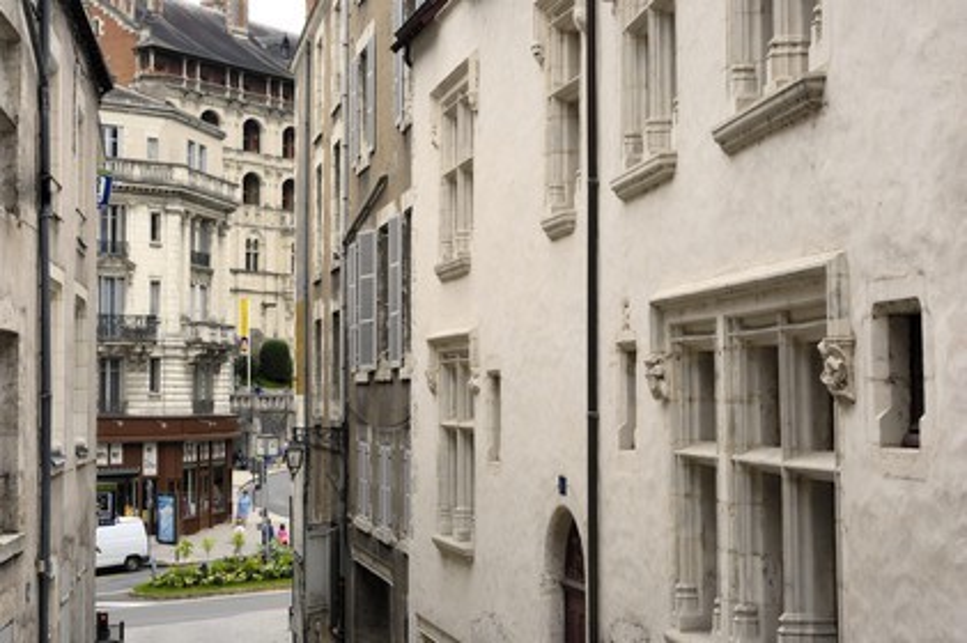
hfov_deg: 31.9
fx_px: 1691
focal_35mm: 63
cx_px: 484
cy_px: 322
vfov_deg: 21.5
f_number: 6.3
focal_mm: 42
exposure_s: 1/160
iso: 100
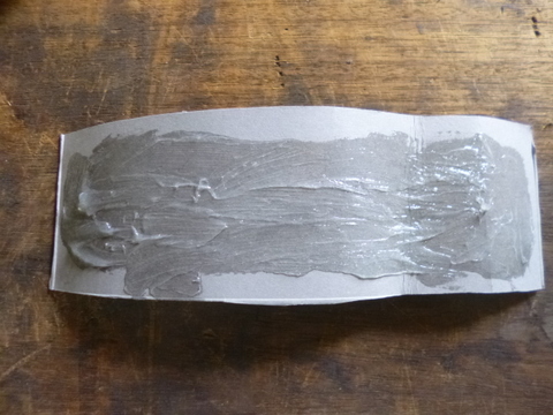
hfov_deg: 71.6
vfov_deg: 56.8
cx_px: 276
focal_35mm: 24
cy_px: 208
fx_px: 383
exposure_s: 1/50
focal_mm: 4.3
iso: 400
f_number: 2.5
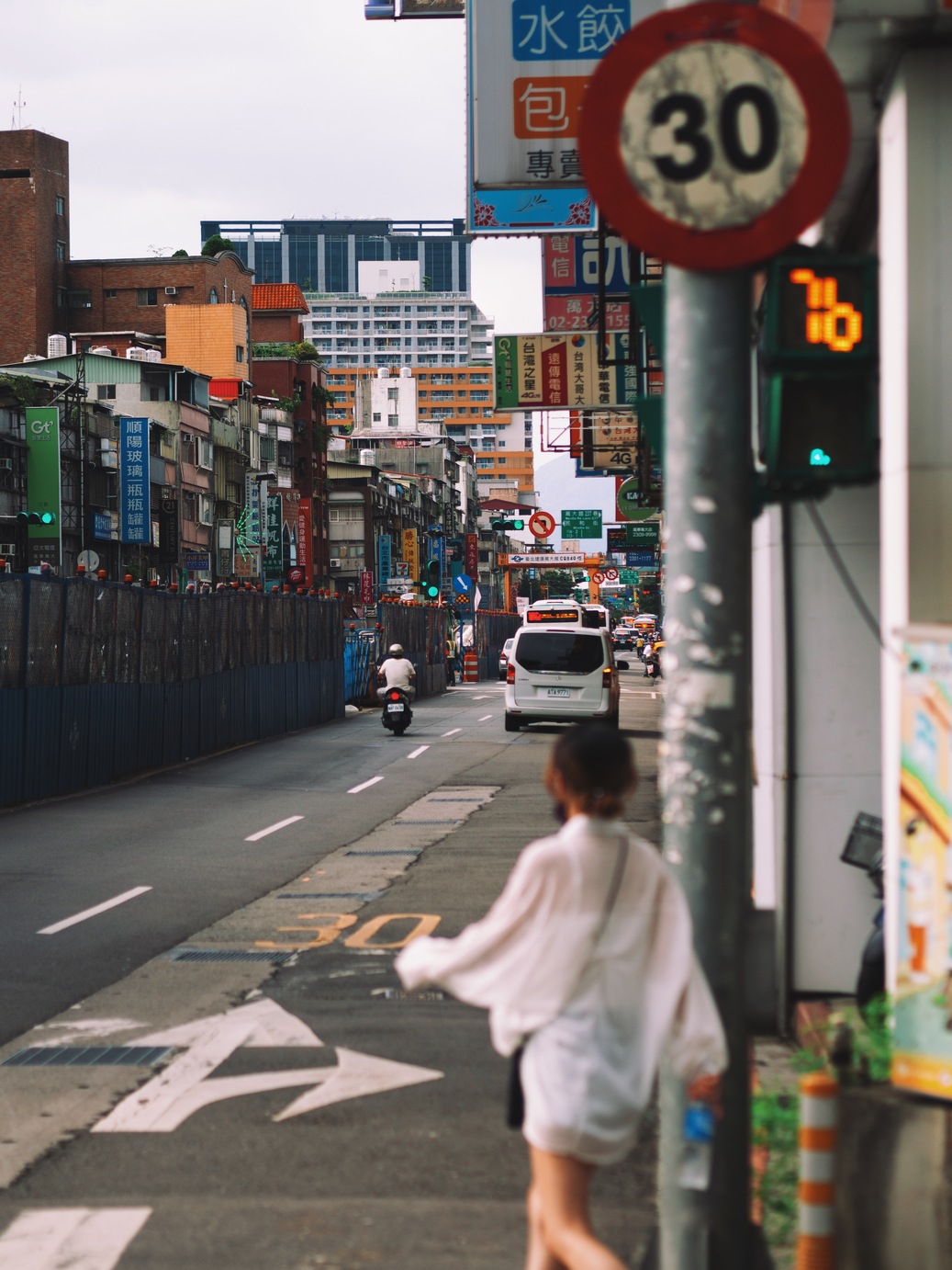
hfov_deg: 16.4
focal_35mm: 90
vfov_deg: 21.8
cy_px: 635
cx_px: 476
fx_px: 3299
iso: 160
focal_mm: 45
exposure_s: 1/4000
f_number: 1.8
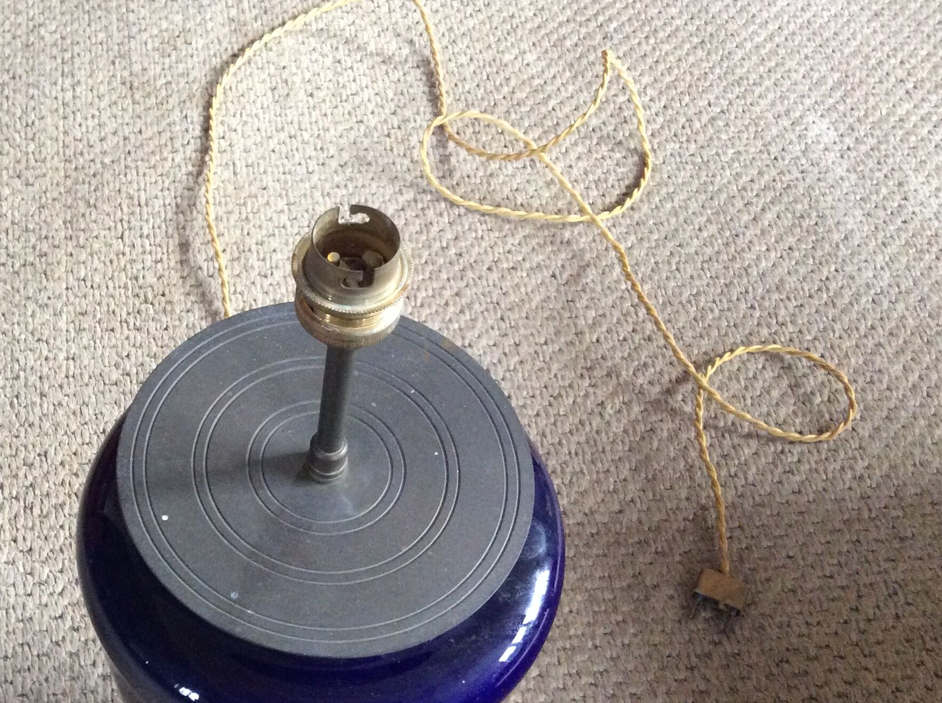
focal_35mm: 47
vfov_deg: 30.6
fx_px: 1277
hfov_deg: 39.9
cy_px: 467
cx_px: 295
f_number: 2.4
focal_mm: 3.3
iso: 250
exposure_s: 1/25
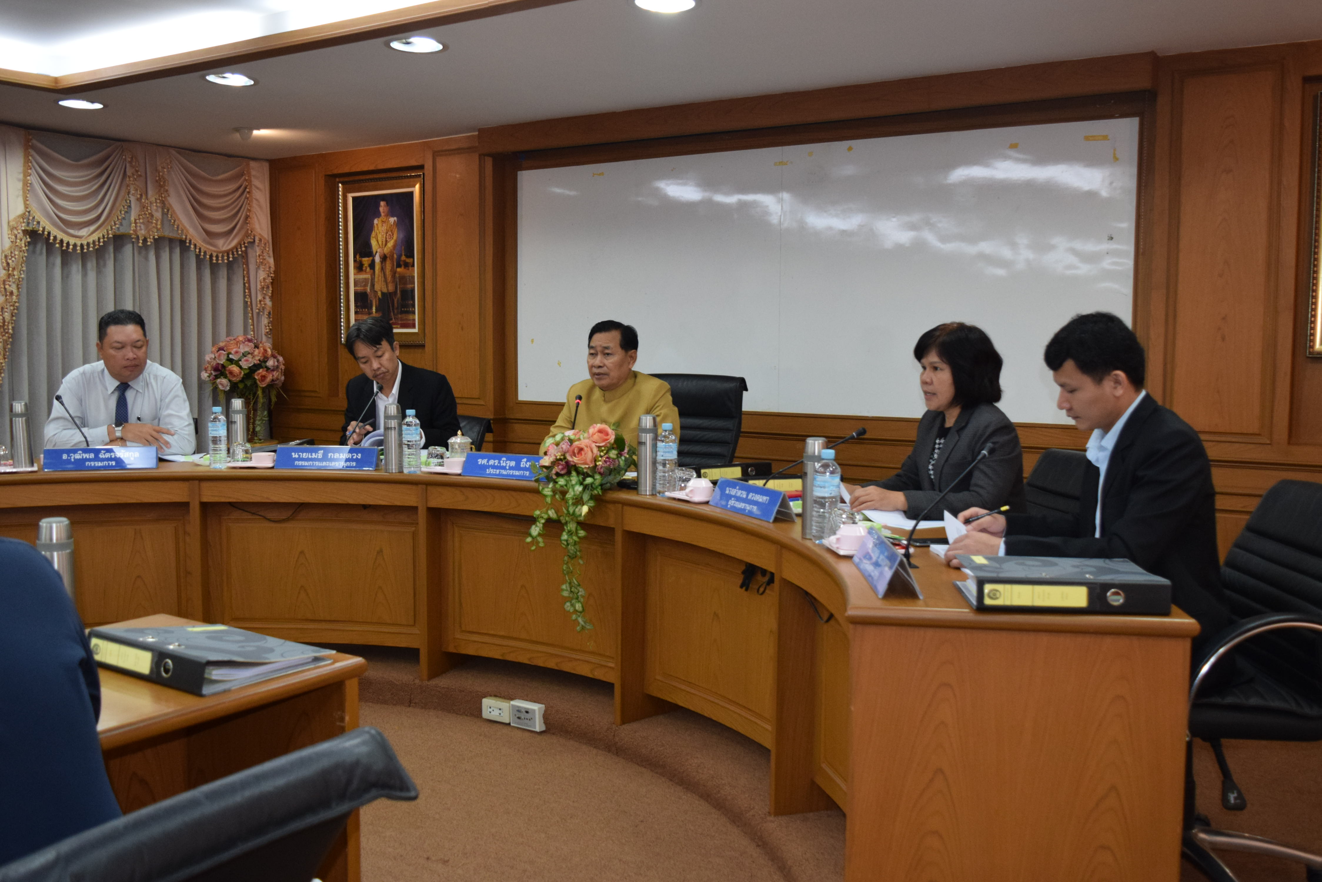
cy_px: 441
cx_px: 661
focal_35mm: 34
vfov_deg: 38.4
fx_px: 1267
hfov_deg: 55.1
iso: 1600
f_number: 5
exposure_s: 1/200
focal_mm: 23
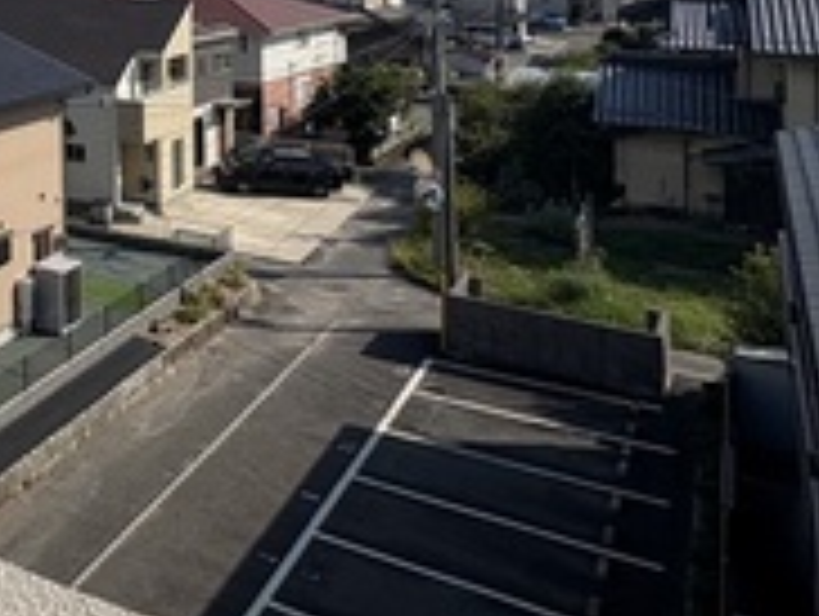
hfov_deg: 31.8
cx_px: -279
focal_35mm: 43
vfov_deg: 30.3
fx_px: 1019
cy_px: -54
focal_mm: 2.22
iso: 50
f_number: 2.2
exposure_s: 1/2874
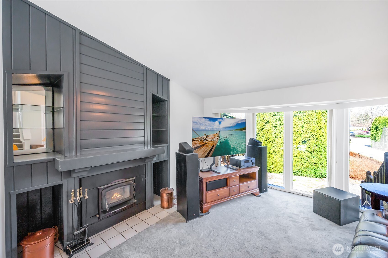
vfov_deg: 81.1
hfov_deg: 104.3
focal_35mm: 14
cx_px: 194
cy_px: 129
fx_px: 151
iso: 1600
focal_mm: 14
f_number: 8
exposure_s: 1/200
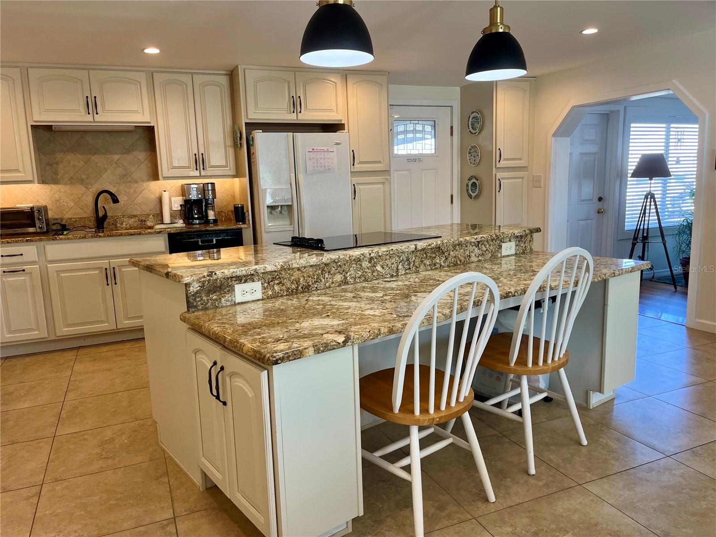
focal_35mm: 26
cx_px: 358
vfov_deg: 53.1
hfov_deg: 67.3
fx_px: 538
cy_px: 268
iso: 80
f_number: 1.6
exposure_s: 1/120
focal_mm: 5.1
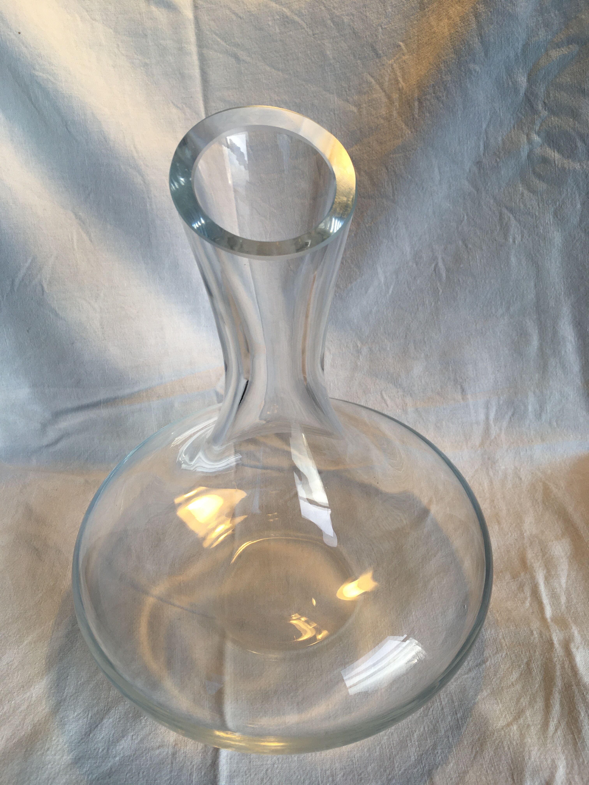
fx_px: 658
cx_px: 294
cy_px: 392
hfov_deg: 48.2
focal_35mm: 29
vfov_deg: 61.7
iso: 25
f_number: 2.2
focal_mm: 4.15
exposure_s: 1/100
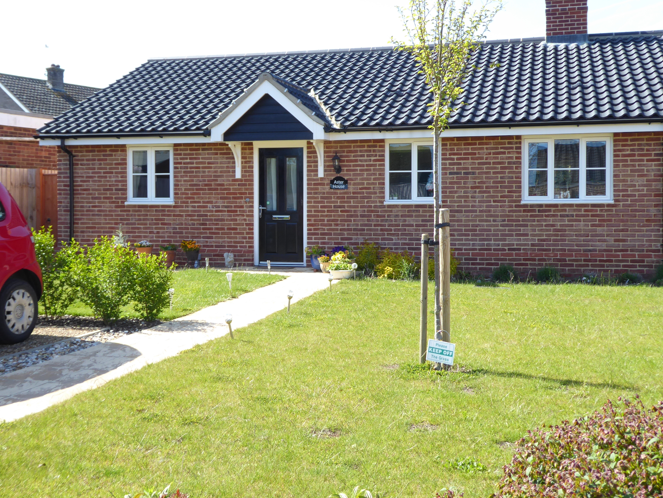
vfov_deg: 35.1
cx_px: 334
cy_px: 221
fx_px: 785
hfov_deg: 45.8
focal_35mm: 41
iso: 80
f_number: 3.6
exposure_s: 1/250
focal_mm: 5.8
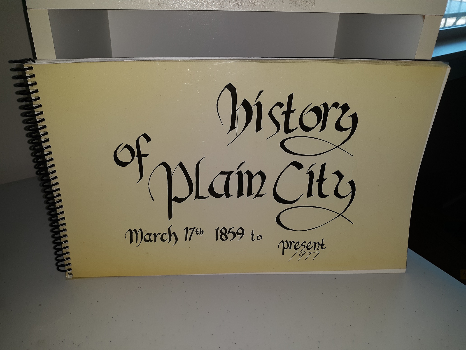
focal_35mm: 28
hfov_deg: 63.4
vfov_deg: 49.7
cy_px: 175
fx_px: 377
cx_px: 233
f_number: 1.7
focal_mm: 3.7
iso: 40
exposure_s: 1/148
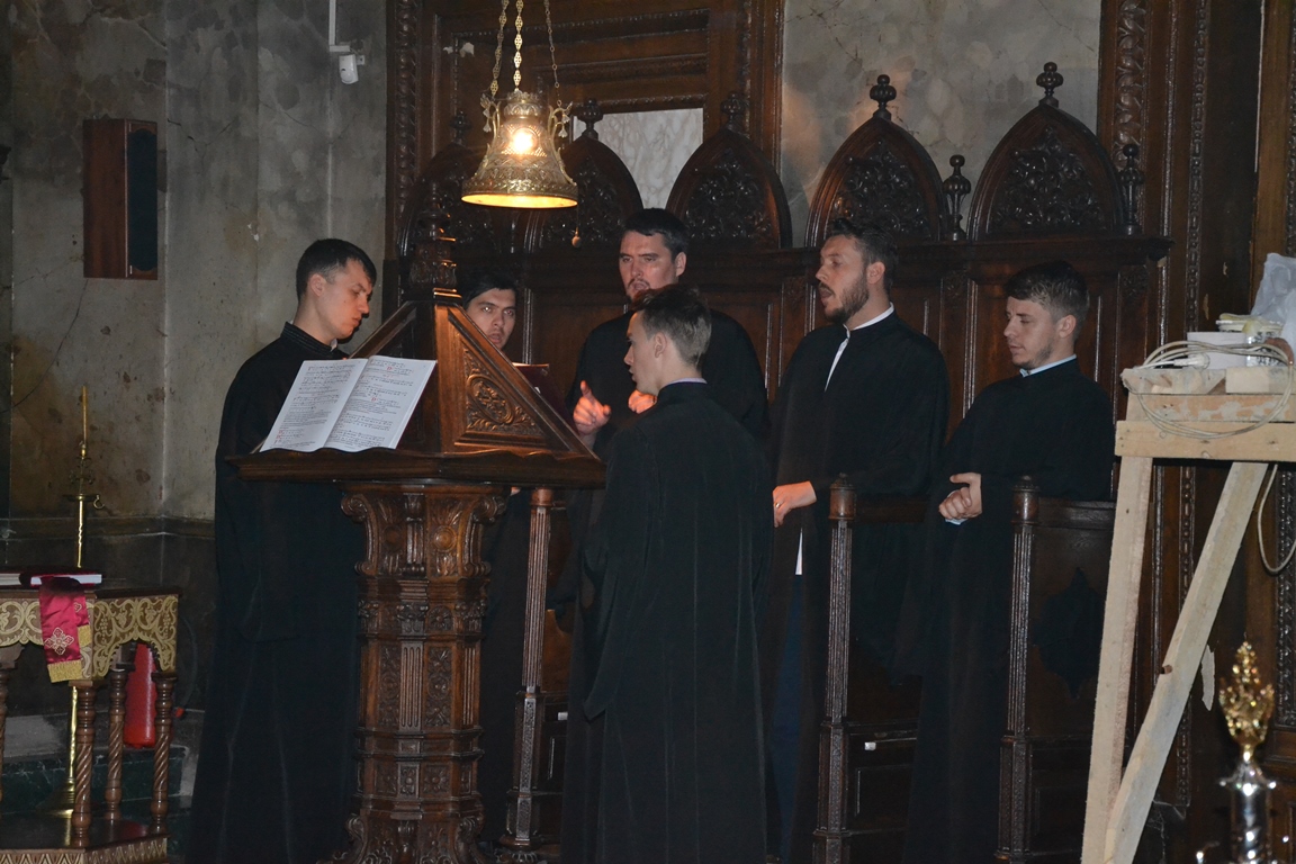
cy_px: 432
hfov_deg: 23.4
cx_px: 648
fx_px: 3132
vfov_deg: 15.7
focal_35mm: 87
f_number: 5
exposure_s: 1/60
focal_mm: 58
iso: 3200
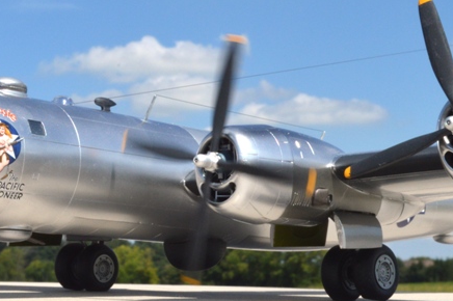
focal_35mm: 99
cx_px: 142
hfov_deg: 20.5
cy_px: 191
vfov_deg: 13.8
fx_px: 1245
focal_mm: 36
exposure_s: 1/200
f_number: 29
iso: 400
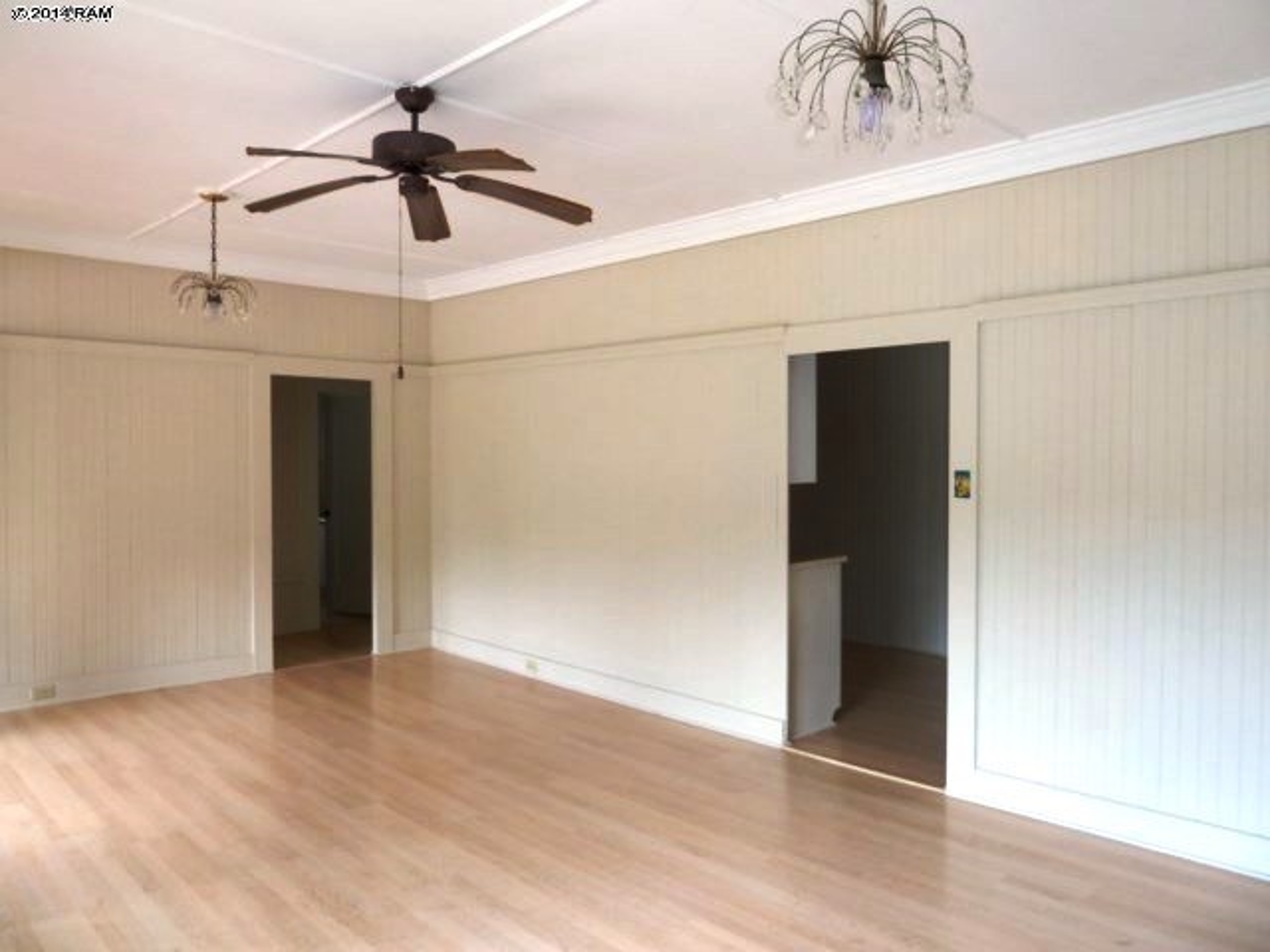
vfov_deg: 54.9
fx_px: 917
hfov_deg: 69.4
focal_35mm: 25
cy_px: 476
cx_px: 635
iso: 100
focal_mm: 4.1
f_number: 3.3
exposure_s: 1/30
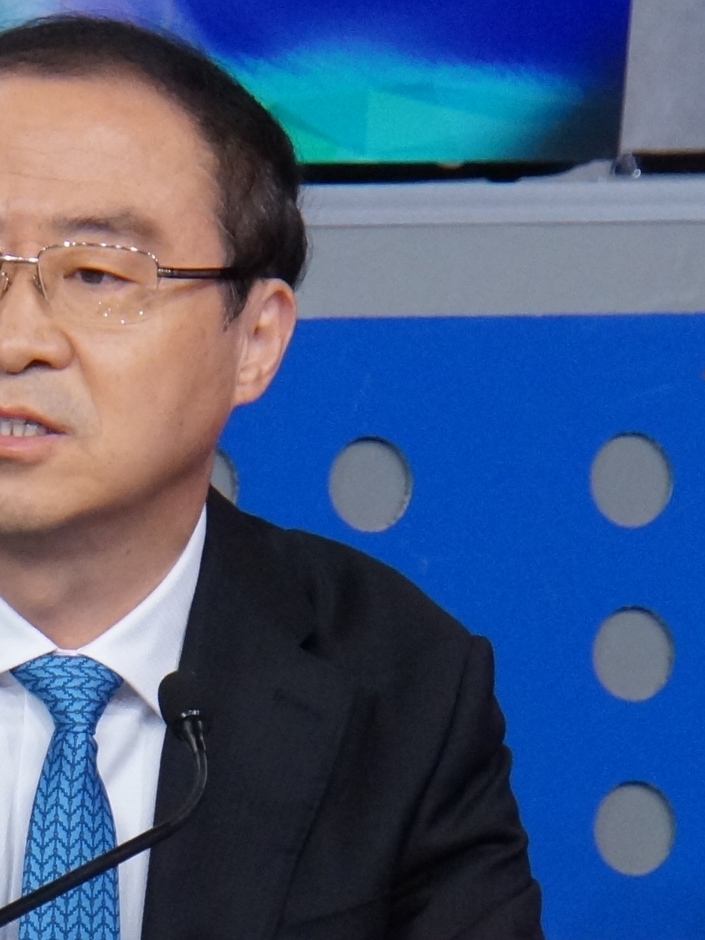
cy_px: 879
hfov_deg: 1.4
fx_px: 28806
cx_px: -18
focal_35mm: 1061
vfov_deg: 1.9
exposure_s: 1/125
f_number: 6.3
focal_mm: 200
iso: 1600
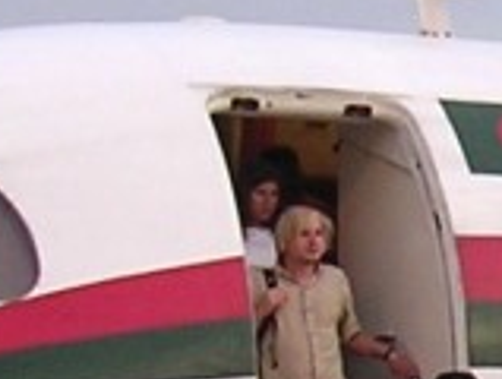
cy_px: 518
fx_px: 3547
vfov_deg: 6.1
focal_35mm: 244
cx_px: 811
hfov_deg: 7.9
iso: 100
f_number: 2.8
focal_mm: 5.8
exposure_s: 1/72
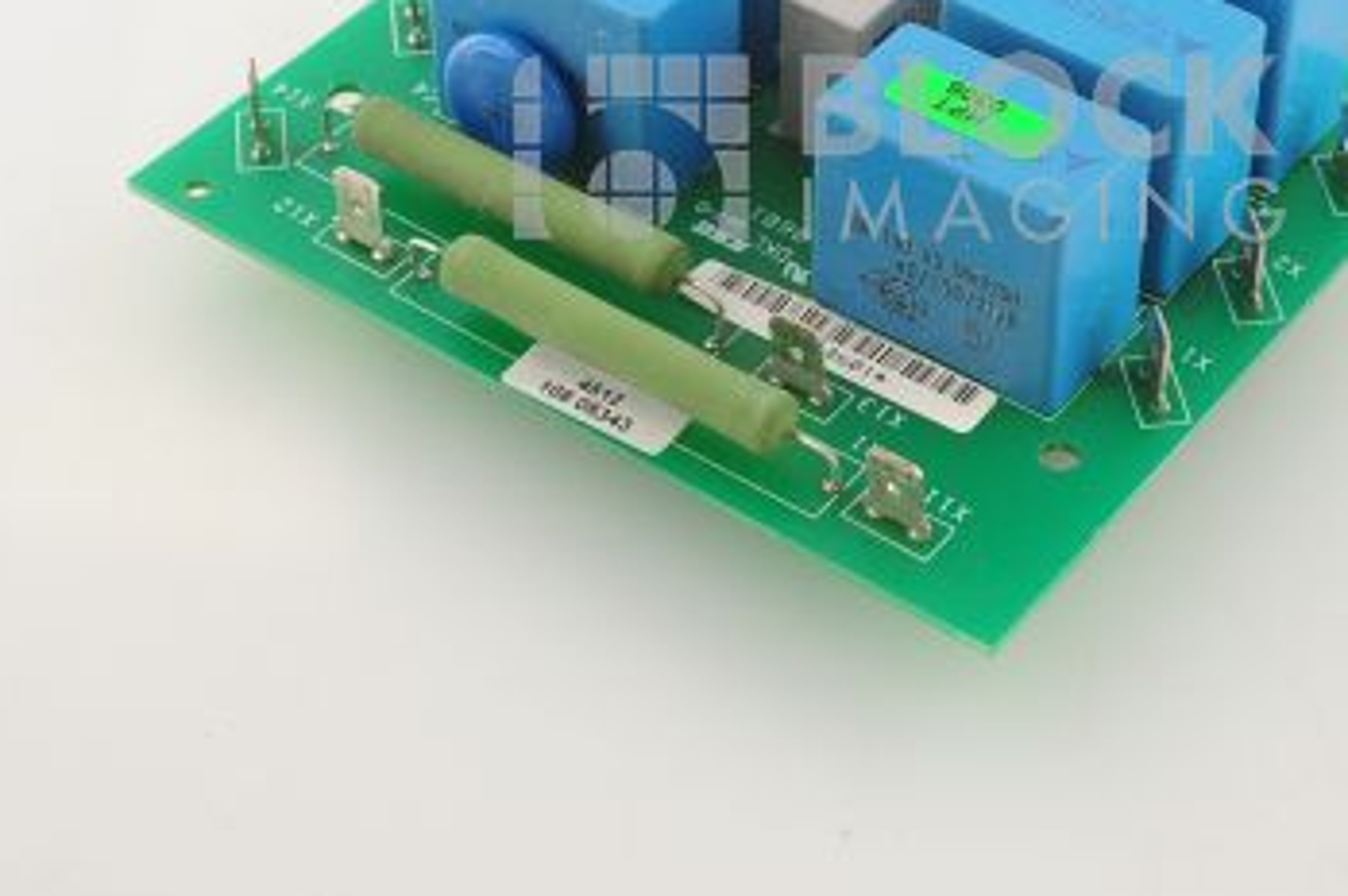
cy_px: 149
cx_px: 900
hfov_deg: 23.6
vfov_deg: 15.7
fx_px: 3217
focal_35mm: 86
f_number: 13
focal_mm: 50
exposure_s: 1/125
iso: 1600
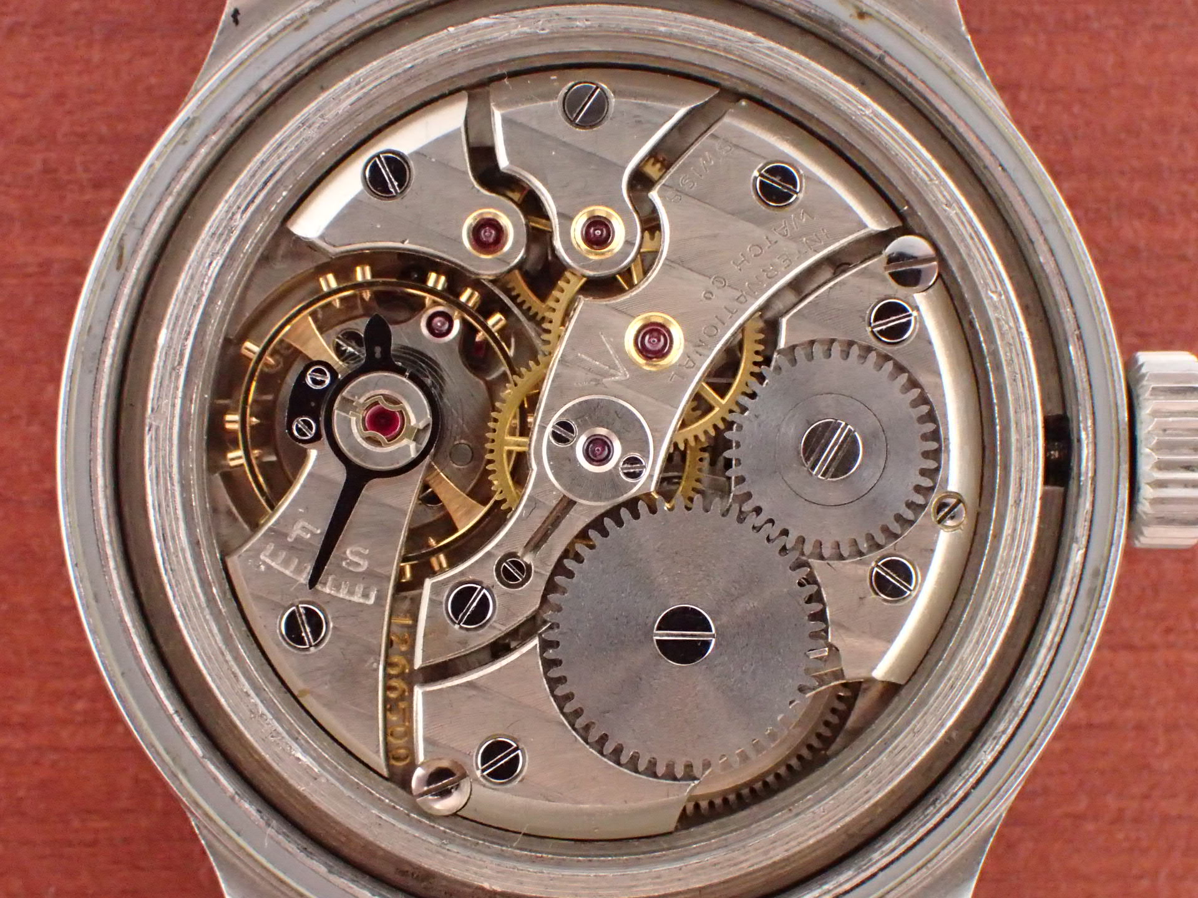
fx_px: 2561
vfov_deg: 19.9
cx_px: 599
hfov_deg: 26.3
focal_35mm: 74
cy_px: 449
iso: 1600
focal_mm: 13.47
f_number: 5.6
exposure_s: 1/13
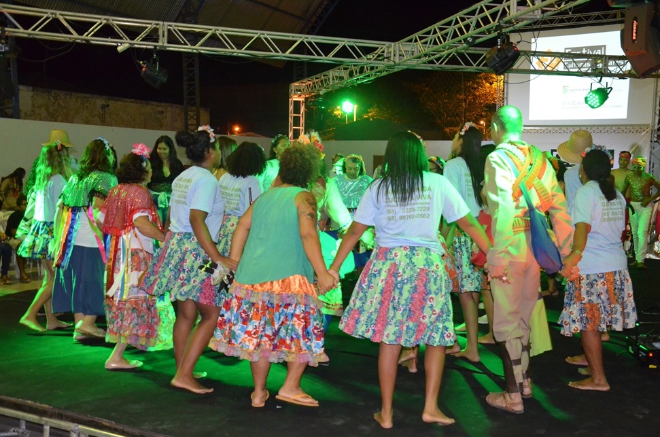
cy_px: 224
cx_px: 343
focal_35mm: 40
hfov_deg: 49.0
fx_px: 723
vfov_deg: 33.6
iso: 3200
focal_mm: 25
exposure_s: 1/60
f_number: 4
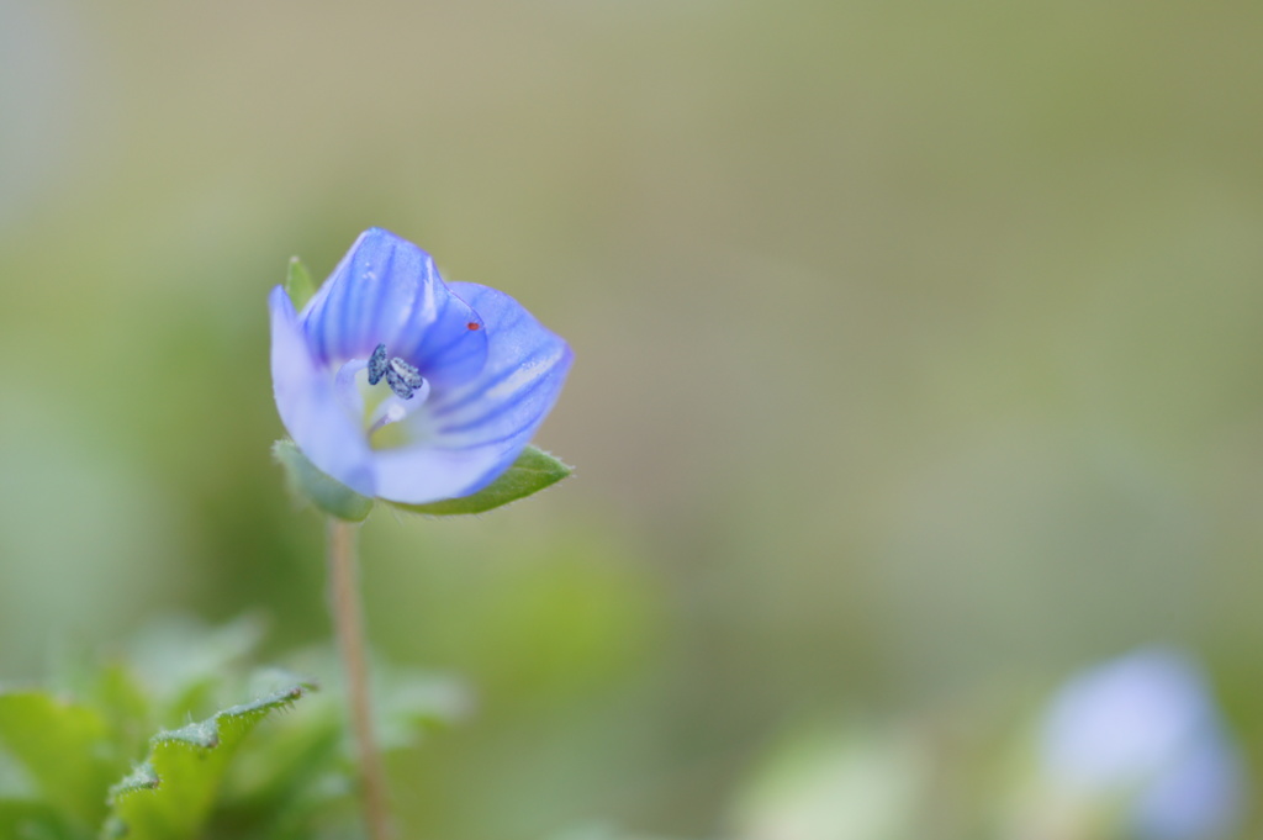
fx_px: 3681
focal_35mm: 105
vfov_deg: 13.0
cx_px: 632
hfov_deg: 19.5
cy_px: 420
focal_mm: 70
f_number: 3.2
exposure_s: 1/125
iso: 160
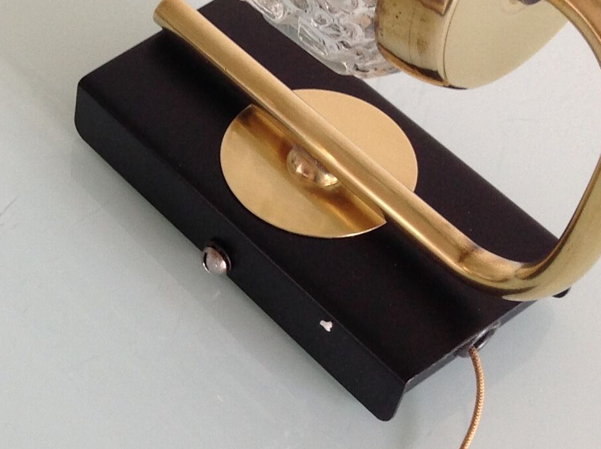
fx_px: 1716
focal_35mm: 99
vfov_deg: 14.9
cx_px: -102
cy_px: 293
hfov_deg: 18.9
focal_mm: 4.28
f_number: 2.4
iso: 50
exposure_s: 1/17
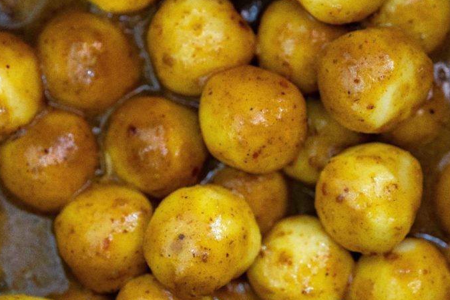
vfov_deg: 17.9
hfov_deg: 26.6
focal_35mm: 76
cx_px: 271
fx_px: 950
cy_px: 107
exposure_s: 1/25
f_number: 4
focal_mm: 50
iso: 3200
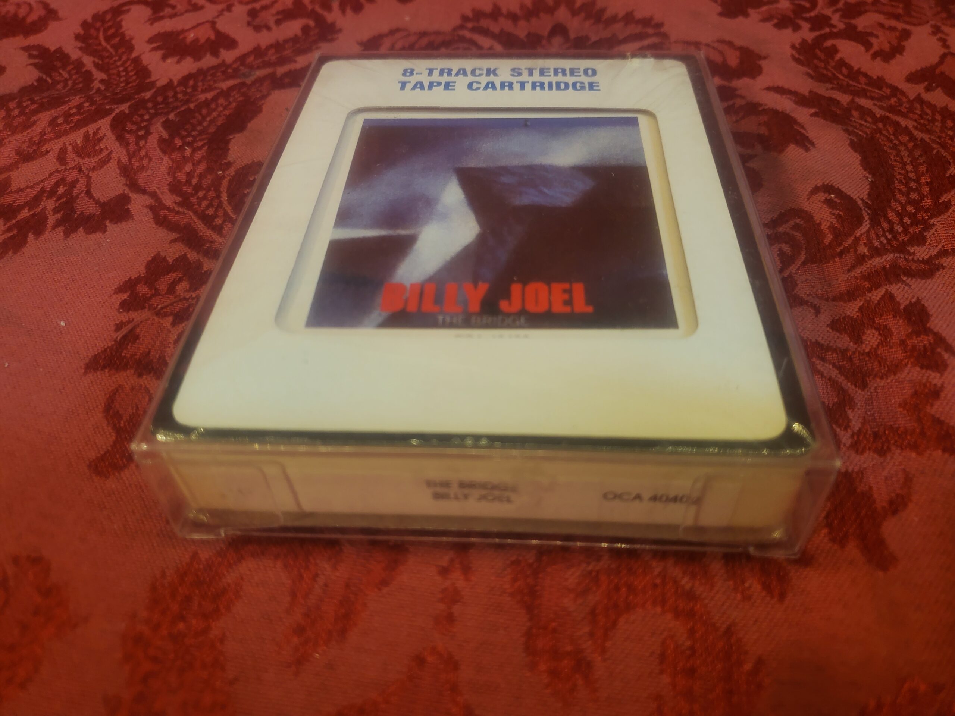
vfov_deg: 53.1
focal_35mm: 26
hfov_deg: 67.3
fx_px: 717
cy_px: 358
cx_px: 478
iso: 80
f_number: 1.5
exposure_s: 1/120
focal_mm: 4.3
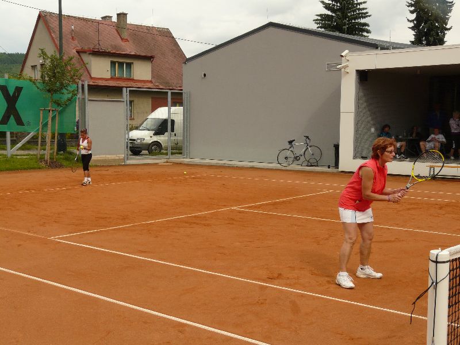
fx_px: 598
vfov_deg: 32.2
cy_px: 172
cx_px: 230
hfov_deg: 42.1
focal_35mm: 45
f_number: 5.6
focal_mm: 7.4
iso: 100
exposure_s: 1/250
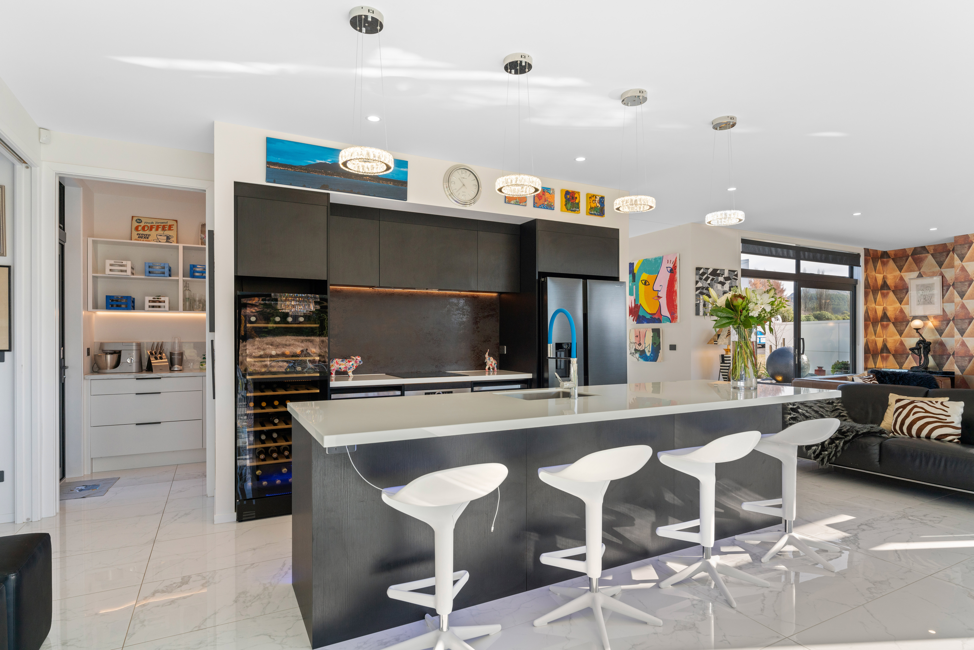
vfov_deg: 65.1
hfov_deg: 87.5
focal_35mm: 19
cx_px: 487
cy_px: 325
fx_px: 509
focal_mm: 18.8
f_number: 7.1
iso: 500
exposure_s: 1/200
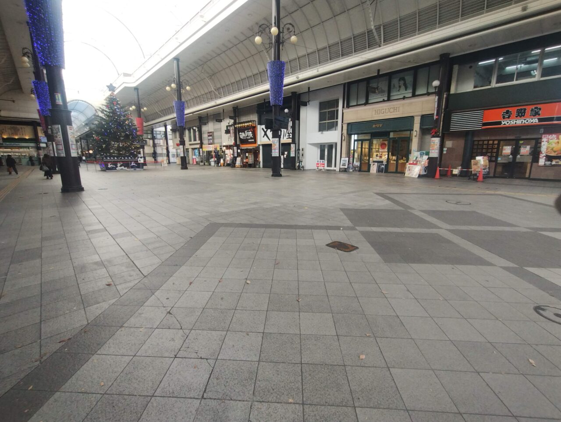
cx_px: 280
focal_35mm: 16
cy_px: 211
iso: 109
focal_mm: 1.66
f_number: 2.2
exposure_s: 1/100
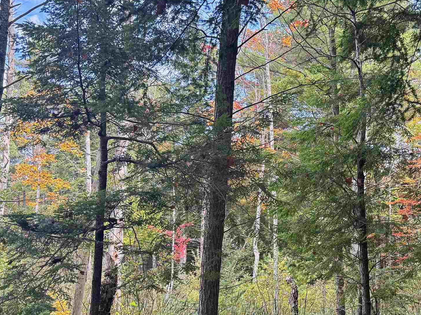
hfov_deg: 37.1
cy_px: 243
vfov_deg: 28.1
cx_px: 283
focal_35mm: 51
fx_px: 620
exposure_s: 1/389
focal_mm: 6.76
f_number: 1.78
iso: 100
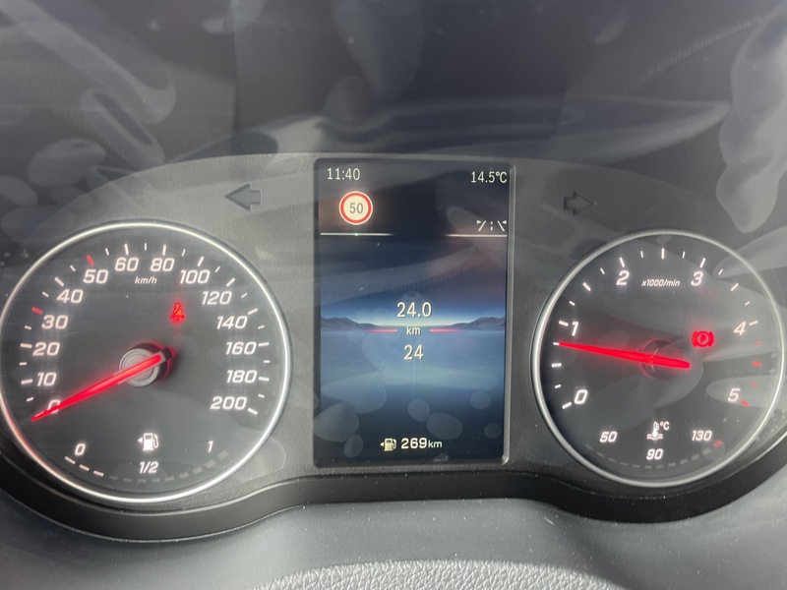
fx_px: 591
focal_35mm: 26
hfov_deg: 67.3
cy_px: 295
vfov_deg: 53.1
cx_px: 394
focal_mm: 4.2
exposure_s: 1/56
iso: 125
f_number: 1.6
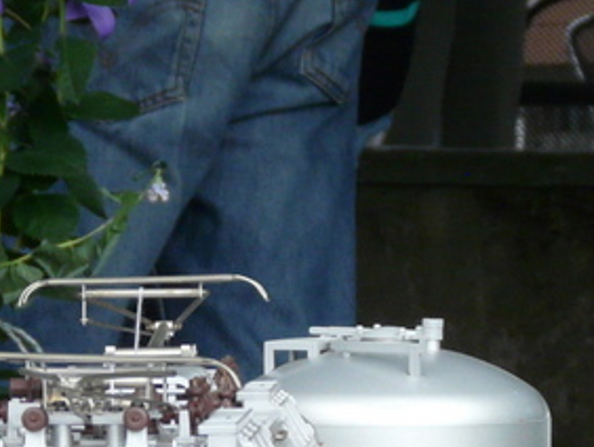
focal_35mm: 326
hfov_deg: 6.1
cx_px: 428
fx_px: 5599
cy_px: 711
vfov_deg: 4.5
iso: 160
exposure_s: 1/200
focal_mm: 15.1
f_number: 4
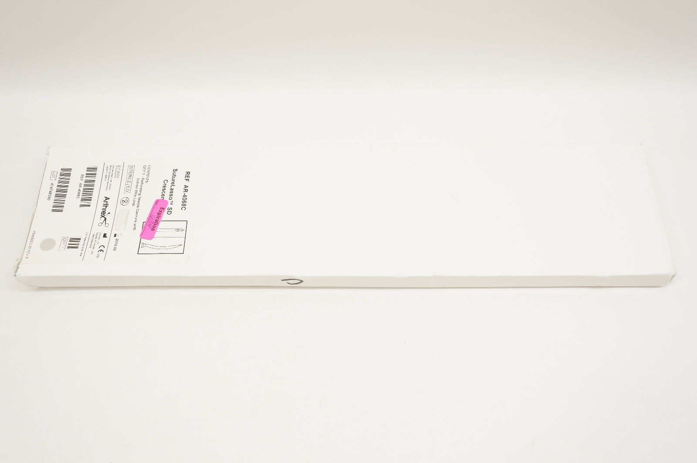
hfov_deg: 57.3
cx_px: 348
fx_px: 638
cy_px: 232
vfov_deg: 39.9
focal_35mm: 33
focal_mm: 22
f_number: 6.3
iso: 400
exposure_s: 1/60
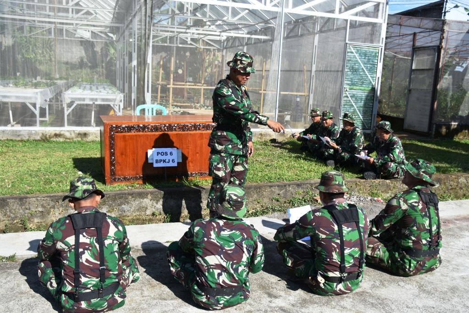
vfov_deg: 41.7
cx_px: 234
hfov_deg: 59.5
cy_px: 156
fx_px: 410
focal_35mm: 32
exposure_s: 1/500
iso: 220
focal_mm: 21
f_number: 8
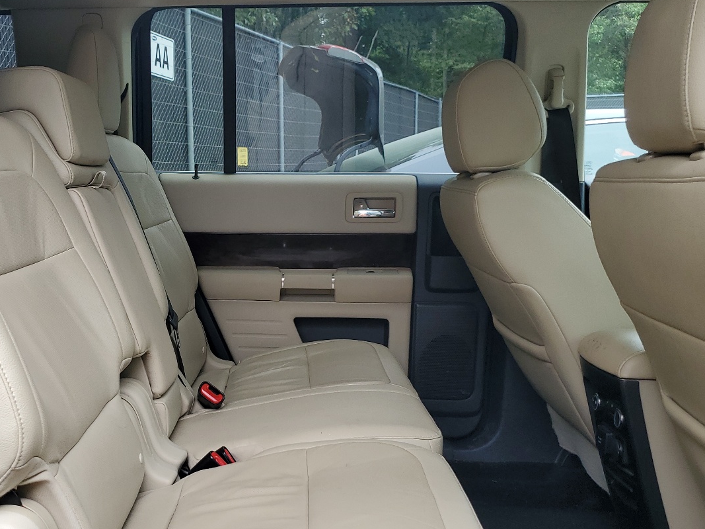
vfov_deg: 36.4
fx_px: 794
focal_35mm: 39
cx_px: 231
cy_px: 356
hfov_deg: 47.1
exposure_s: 1/128
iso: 50
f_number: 1.5
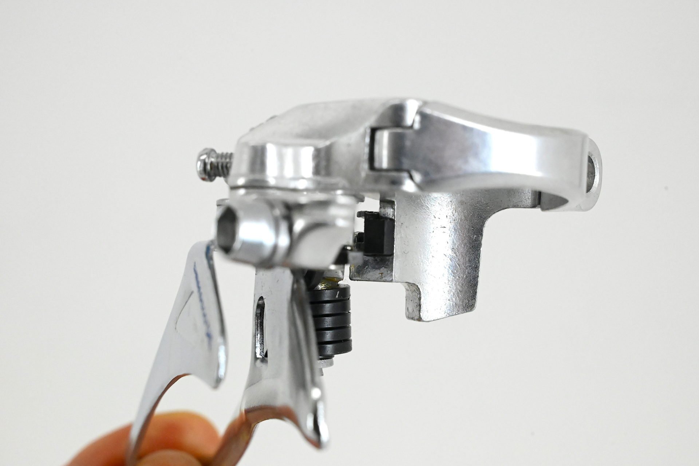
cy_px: 233
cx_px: 350
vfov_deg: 19.4
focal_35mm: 70
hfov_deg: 28.9
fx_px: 1359
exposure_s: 1/640
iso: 10000
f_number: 13
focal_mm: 70
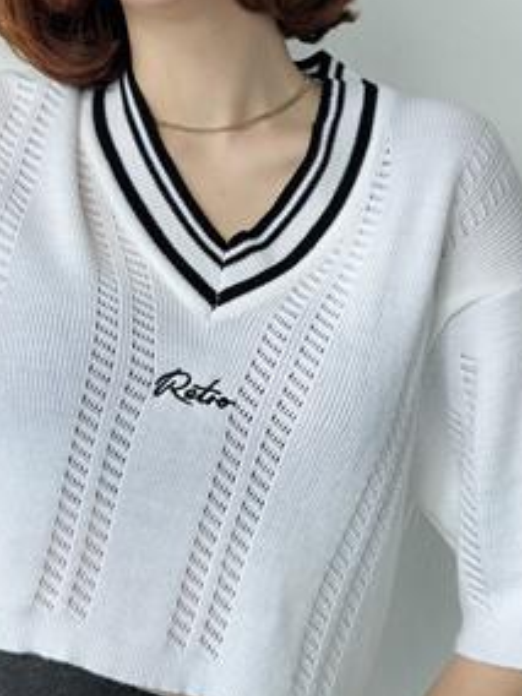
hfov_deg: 16.4
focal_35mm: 90
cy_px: 163
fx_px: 1810
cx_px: 147
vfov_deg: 21.6
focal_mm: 6.86
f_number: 1.78
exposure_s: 1/1453
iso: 80
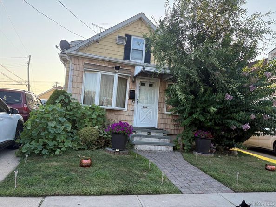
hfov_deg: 71.6
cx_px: 138
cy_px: 104
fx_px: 191
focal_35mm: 24
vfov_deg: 56.8
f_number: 1.78
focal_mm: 6.76
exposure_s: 1/805
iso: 100
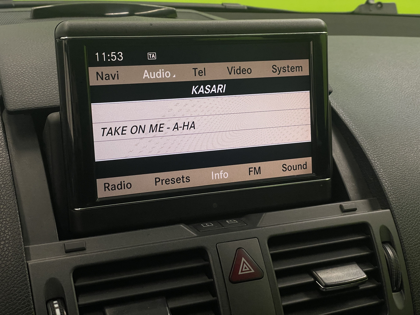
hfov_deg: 36.8
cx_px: 210
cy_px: 158
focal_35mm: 52
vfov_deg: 28.0
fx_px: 631
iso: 80
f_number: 2
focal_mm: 6
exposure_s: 1/100
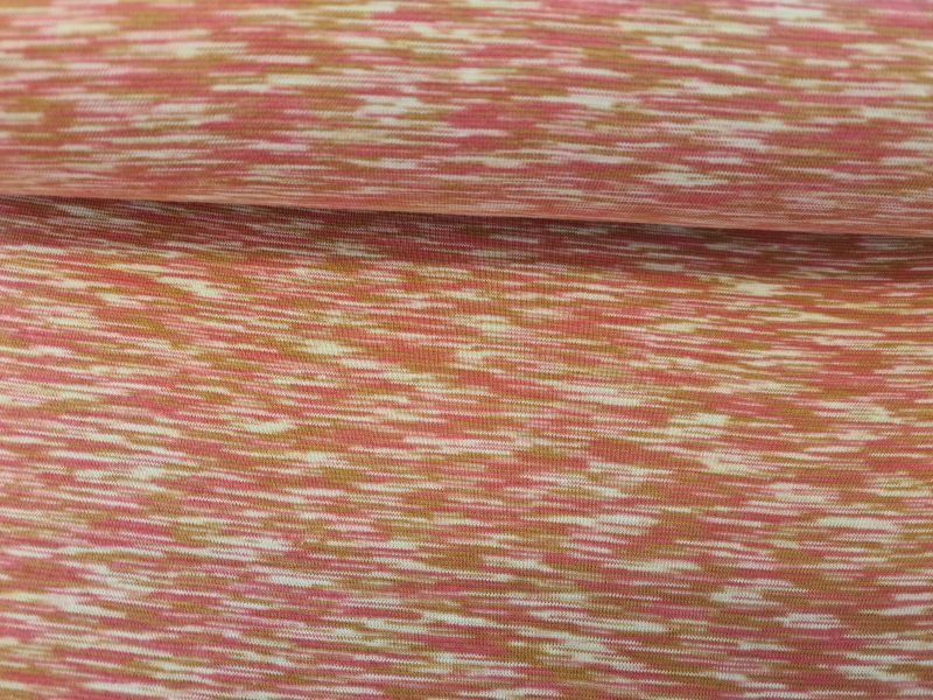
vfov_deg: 53.1
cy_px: 350
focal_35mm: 26
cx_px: 466
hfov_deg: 67.3
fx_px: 701
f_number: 1.8
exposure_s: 1/50
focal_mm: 5.4
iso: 80
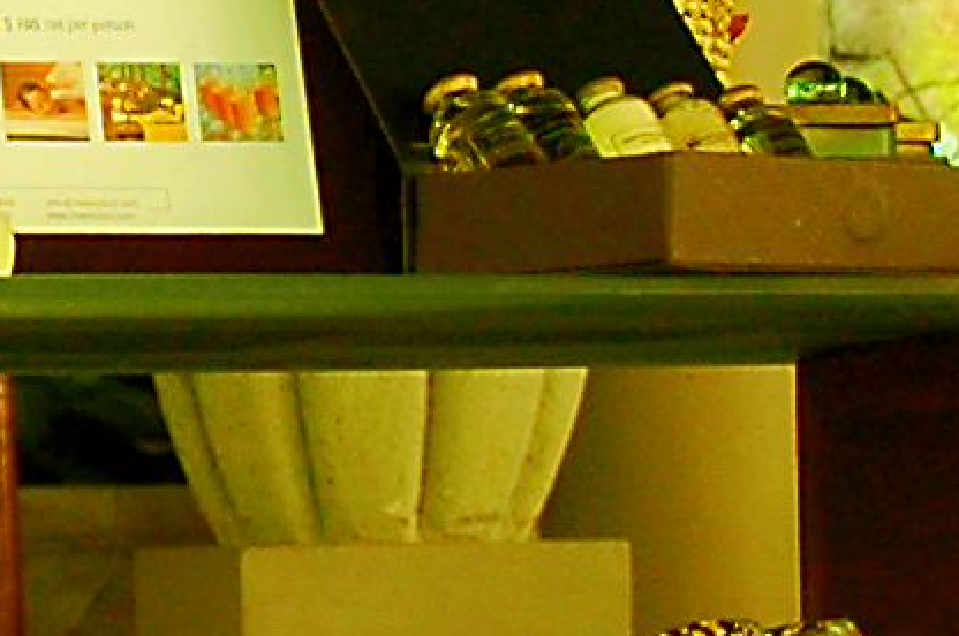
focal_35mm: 217
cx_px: -67
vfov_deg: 6.3
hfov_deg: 9.4
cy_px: 189
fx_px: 5772
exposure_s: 1/25
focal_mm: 20
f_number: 3.8
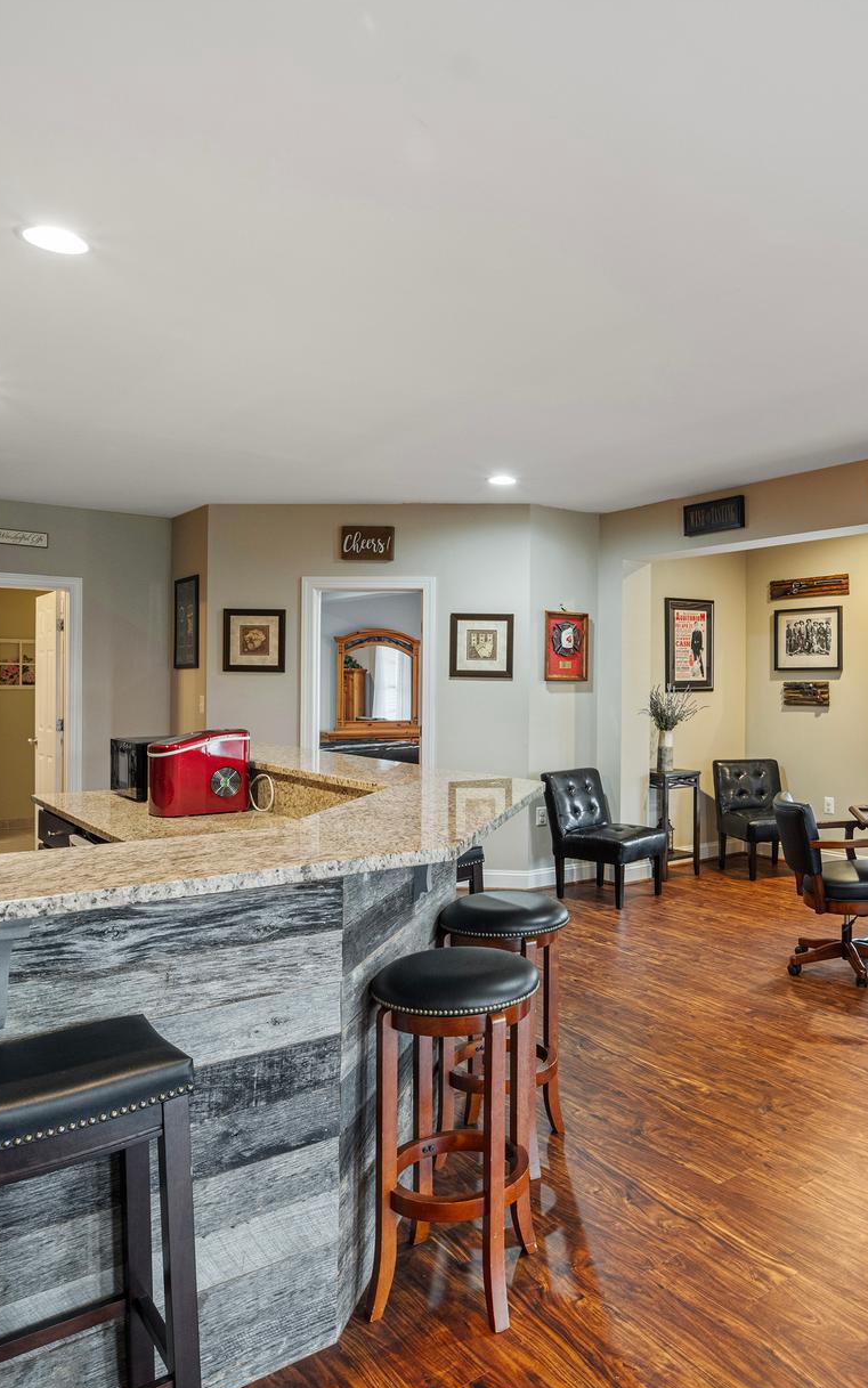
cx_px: 622
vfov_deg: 74.8
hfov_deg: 49.6
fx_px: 908
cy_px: 680
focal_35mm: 24
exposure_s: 1/2
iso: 640
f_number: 8
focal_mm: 14
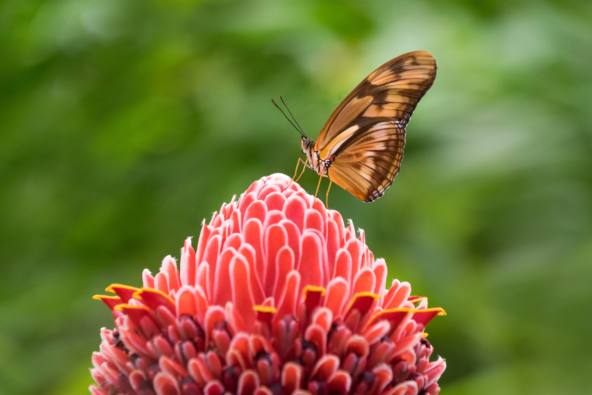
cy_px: 198
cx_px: 296
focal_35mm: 300
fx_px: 4933
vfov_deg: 4.6
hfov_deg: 6.9
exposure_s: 1/320
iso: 800
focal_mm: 200
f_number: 8
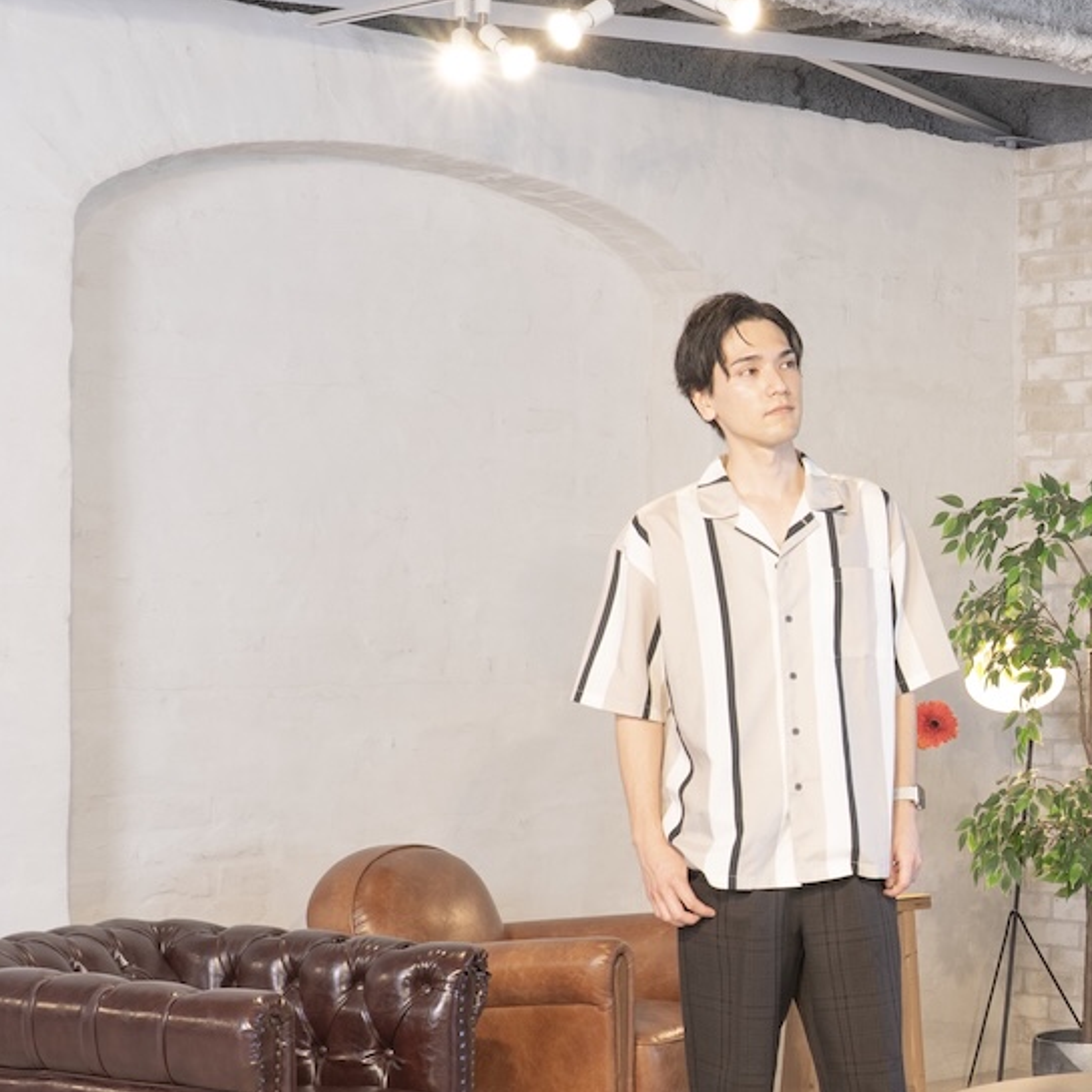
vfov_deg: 23.0
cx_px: 1194
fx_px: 2677
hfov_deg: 21.9
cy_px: 660
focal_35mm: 75
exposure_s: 1/5
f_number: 11
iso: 200
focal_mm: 32
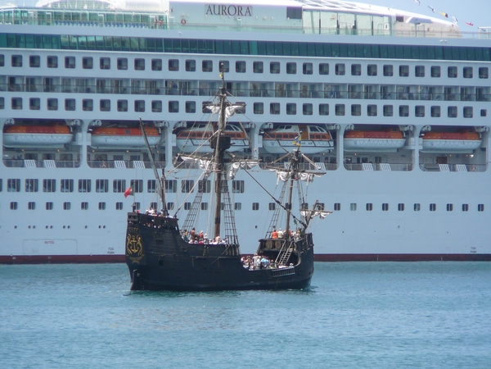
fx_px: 4411
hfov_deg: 6.4
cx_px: 246
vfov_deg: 4.8
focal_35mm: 311
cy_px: 184
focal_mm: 46.2
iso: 80
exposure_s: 1/640
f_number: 4.1
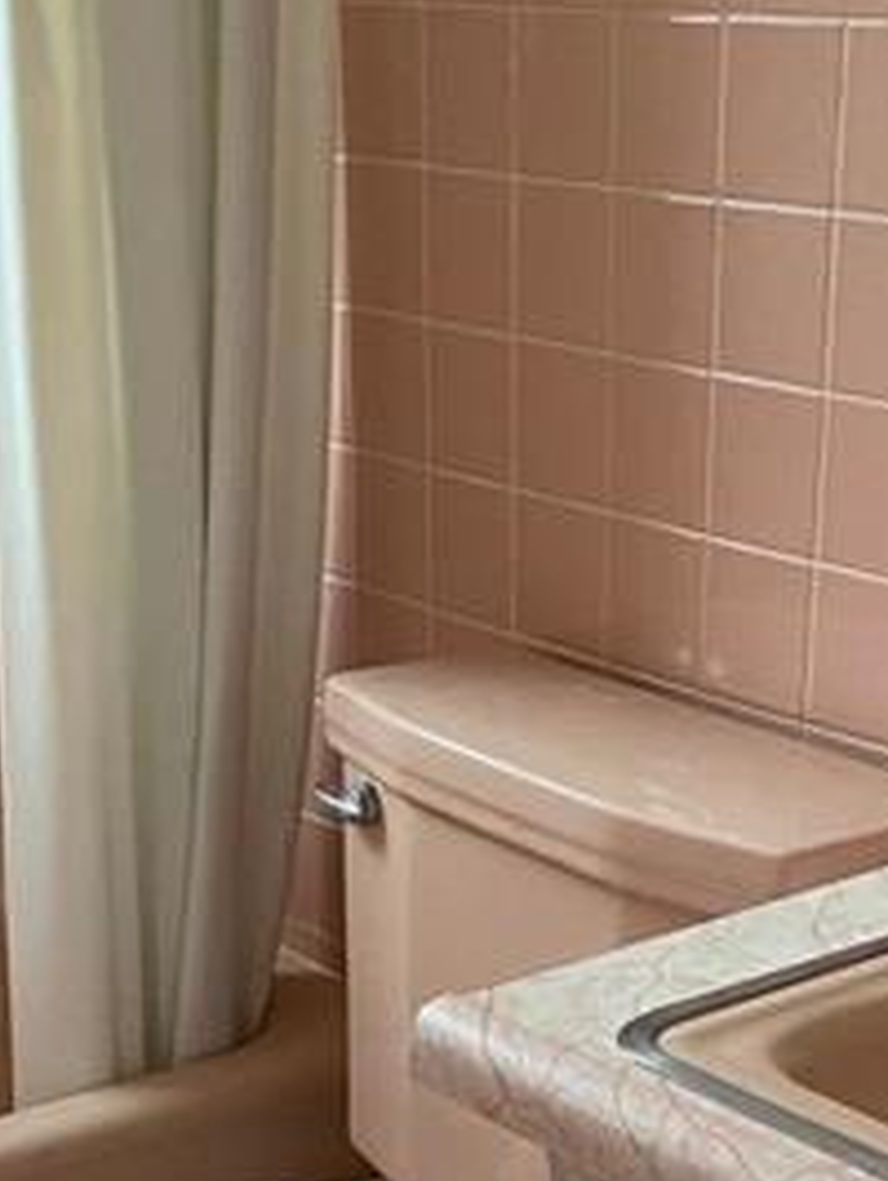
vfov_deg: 24.1
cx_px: 422
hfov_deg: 19.7
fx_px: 2561
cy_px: 1341
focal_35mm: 75
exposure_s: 1/46
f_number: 1.8
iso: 500
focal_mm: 4.25
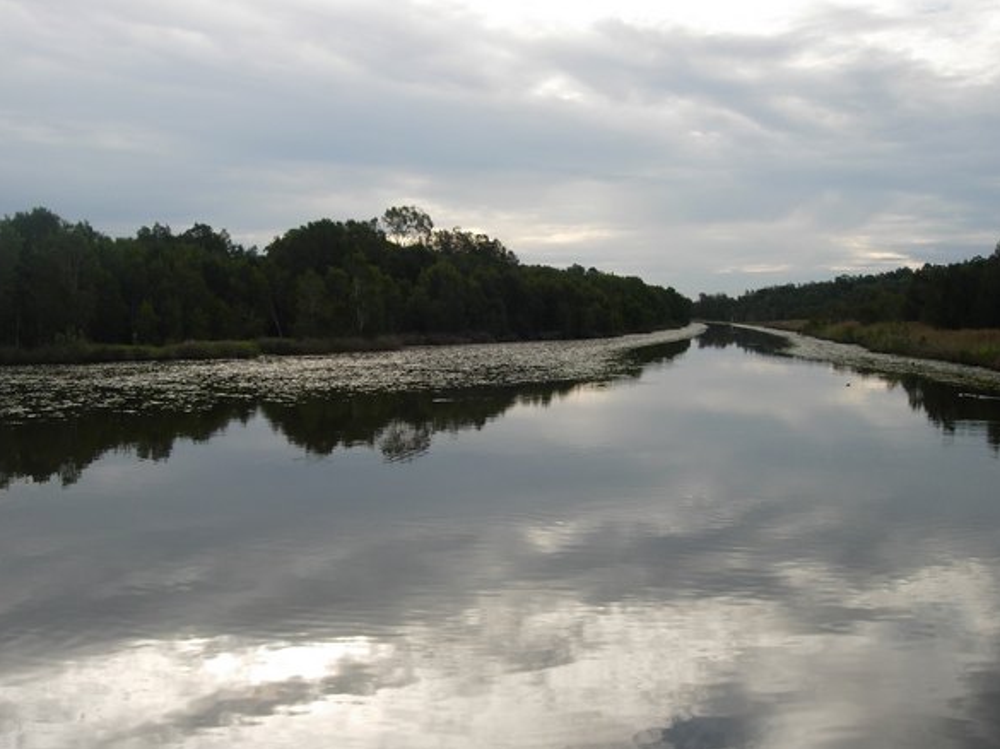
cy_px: 378
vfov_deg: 36.8
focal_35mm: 39
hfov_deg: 47.9
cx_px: 508
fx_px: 1126
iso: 79
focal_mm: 7.8
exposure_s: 1/430
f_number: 4.8
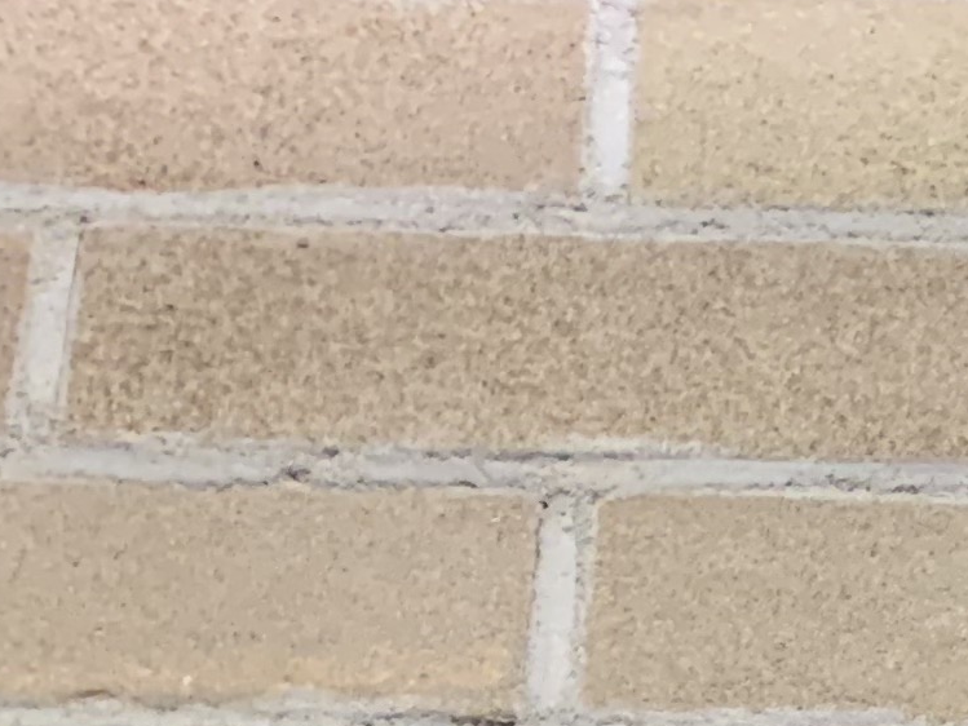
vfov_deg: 9.3
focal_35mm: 140
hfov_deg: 13.1
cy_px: 1829
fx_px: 3916
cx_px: 1575
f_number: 1.8
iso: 400
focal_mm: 4.25
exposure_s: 1/50
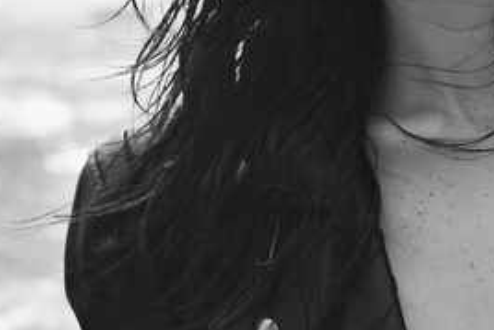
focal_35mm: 194
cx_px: 157
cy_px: -27
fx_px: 2663
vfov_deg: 7.1
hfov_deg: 10.6
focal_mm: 52
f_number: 4.5
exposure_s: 1/320
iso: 200
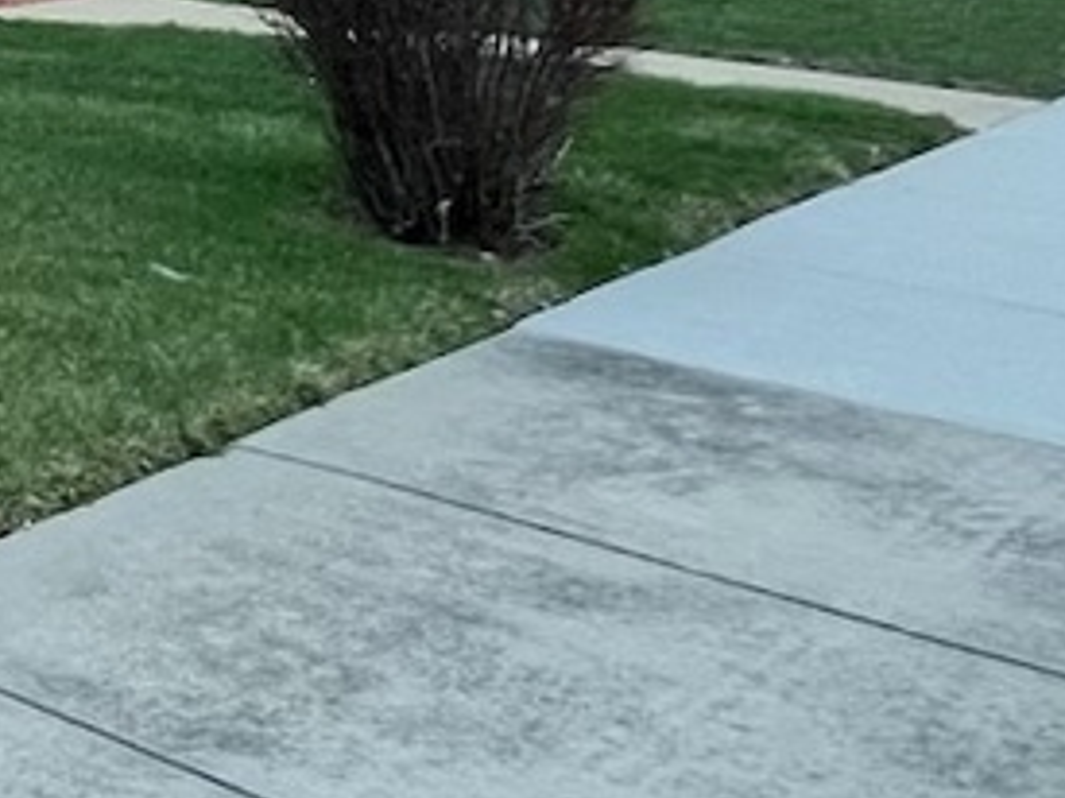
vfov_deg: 18.7
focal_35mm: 68
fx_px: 2091
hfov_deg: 20.3
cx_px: -856
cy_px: -445
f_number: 1.8
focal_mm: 1.57
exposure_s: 1/99
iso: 80
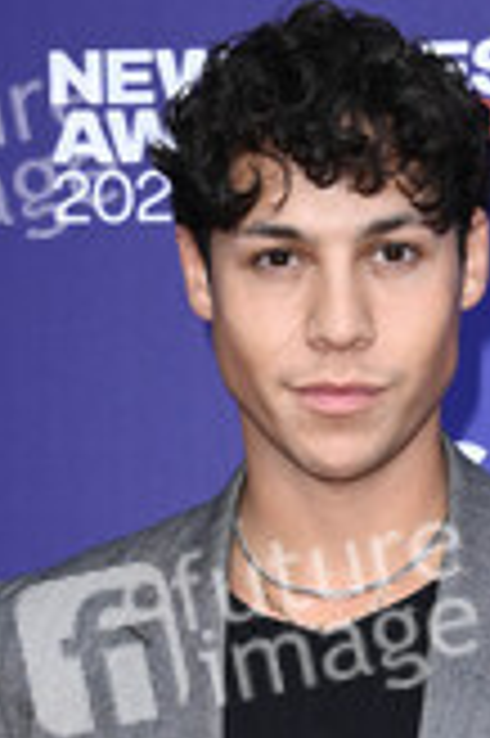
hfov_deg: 6.6
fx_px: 4235
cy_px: 855
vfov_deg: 9.8
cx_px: 378
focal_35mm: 207
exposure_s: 1/250
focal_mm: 85
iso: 800
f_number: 5.6
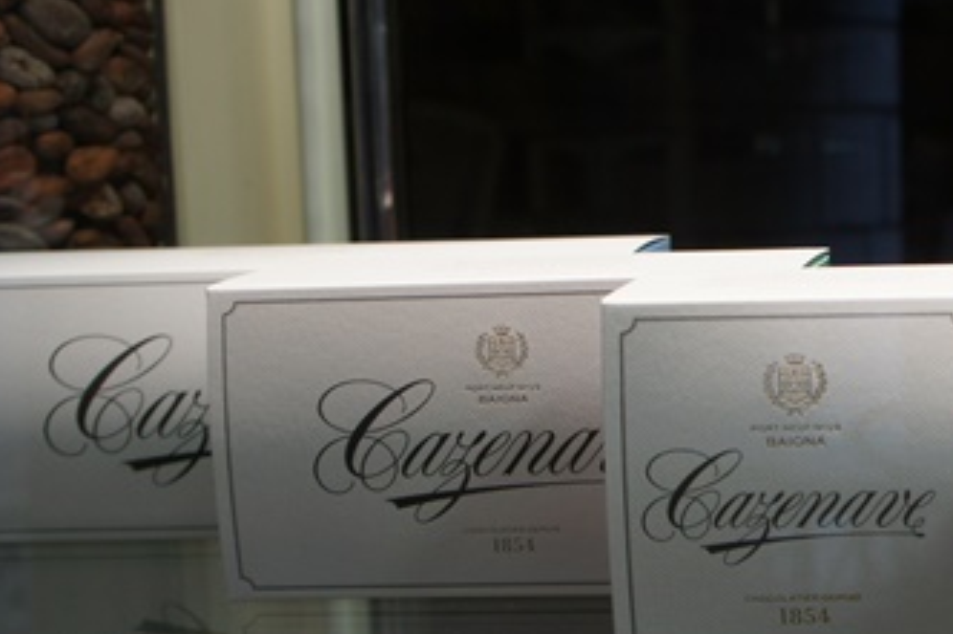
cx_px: 904
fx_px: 2201
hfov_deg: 23.6
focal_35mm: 83
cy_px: 339
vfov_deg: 16.4
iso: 400
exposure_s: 1/80
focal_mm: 23
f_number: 5.6
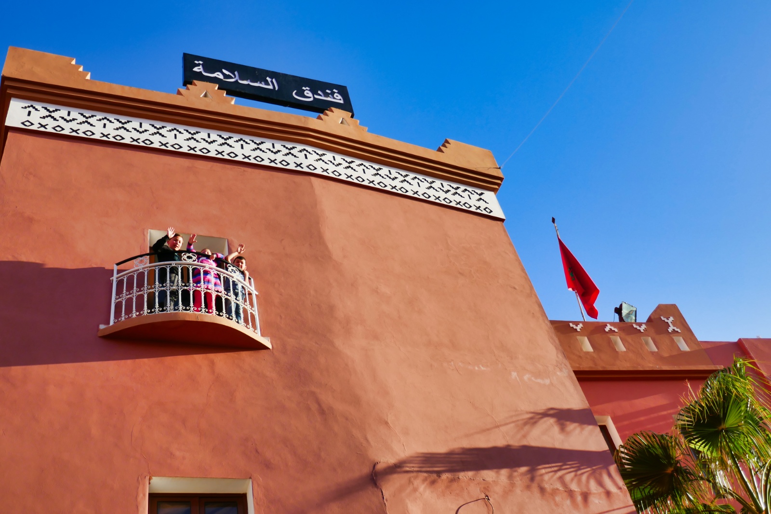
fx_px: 856
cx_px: 386
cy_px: 257
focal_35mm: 40
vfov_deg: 33.4
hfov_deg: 48.5
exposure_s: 1/640
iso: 125
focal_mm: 14.5
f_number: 3.7
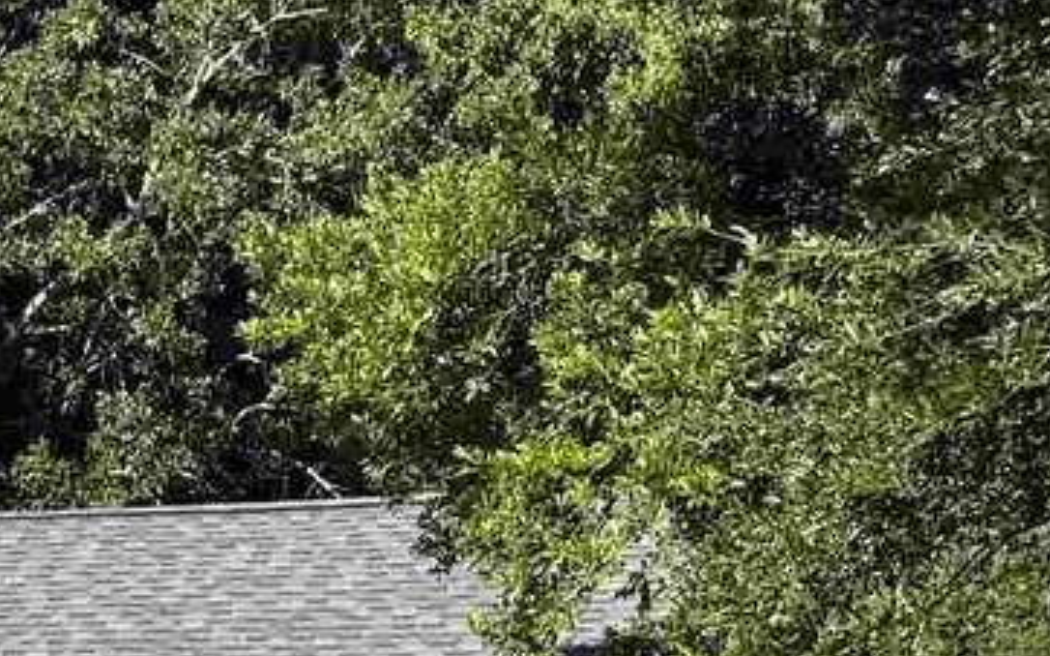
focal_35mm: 90
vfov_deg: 13.7
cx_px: -377
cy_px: 969
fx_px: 2575
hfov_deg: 20.7
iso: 80
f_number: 1.78
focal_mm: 6.76
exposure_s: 1/2833
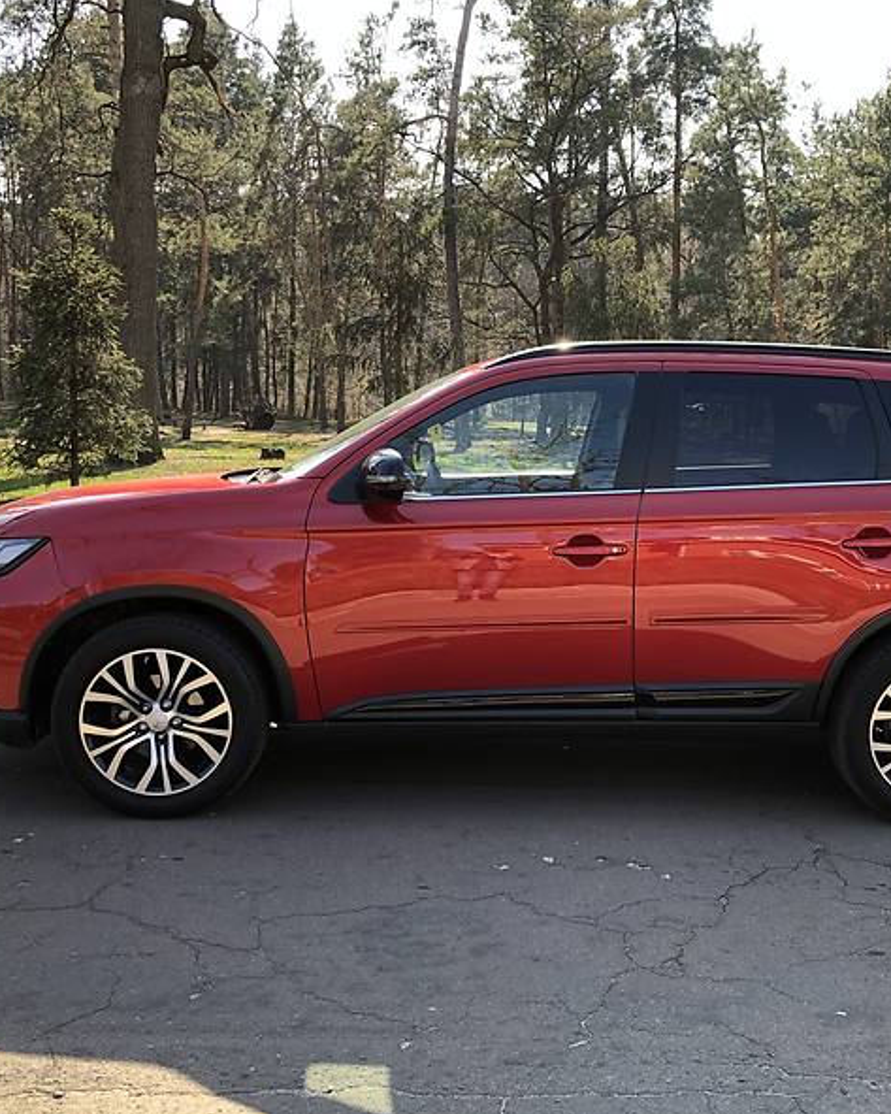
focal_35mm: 37
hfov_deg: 39.9
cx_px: 548
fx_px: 1219
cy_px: 562
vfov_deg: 49.1
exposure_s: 1/159
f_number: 1.8
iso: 20
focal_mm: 4
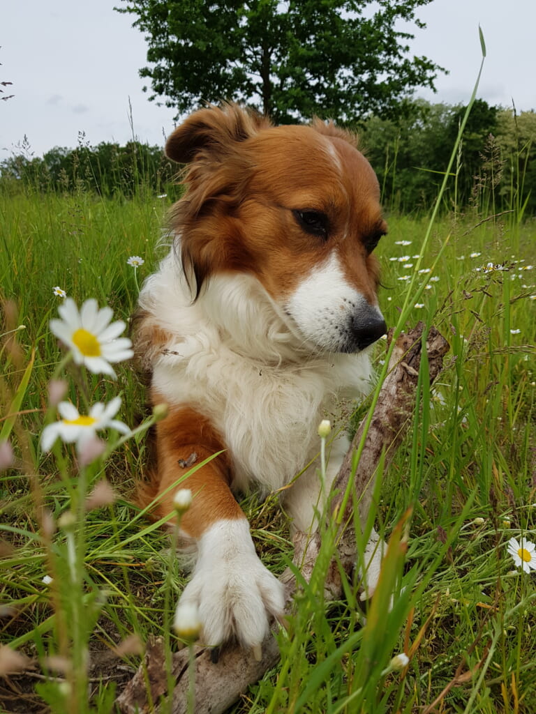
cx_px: 268
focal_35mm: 26
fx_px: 537
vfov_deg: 67.3
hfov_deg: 53.1
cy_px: 357
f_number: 1.7
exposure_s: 1/2208
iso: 40
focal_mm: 4.2
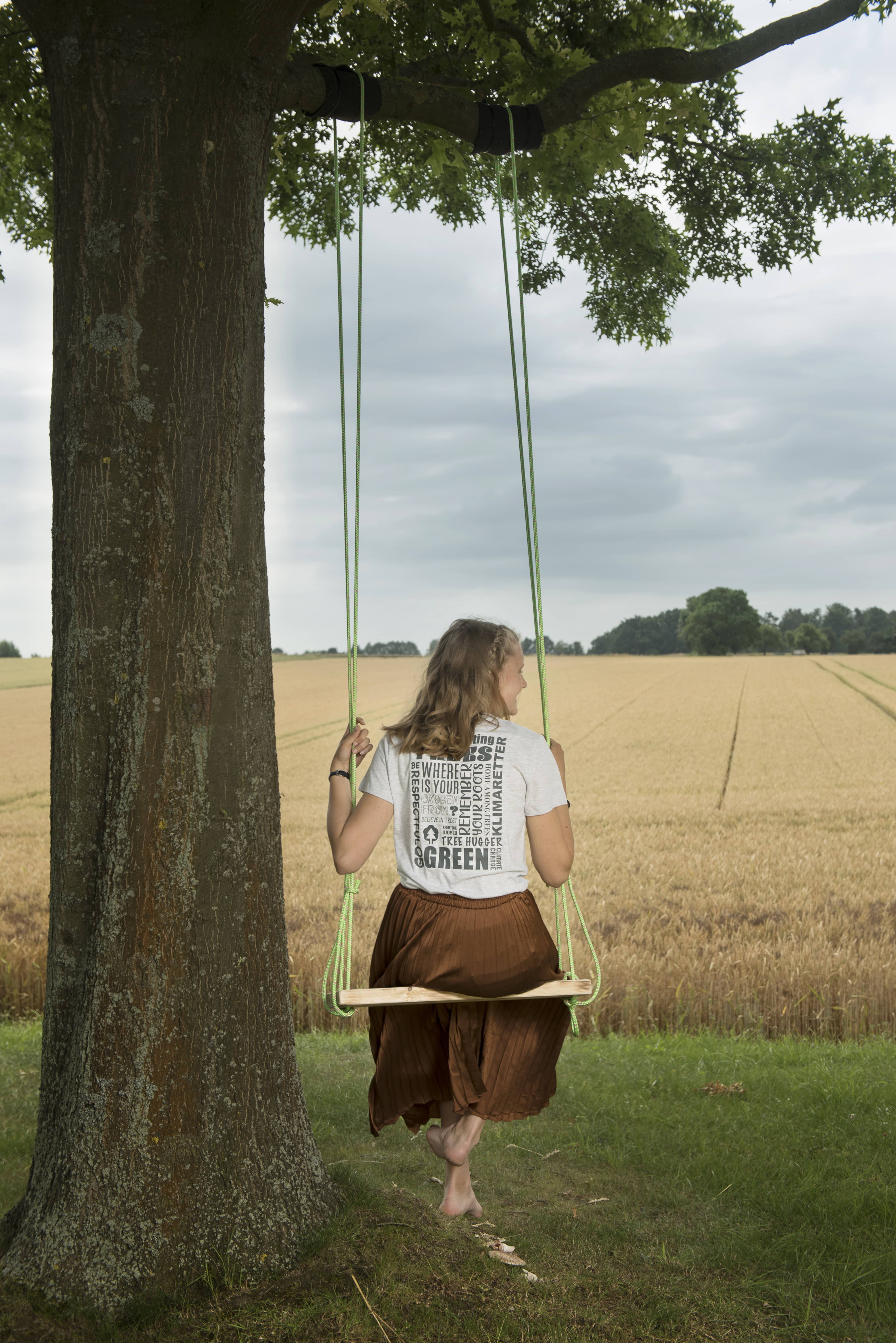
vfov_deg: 46.4
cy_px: 672
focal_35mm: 42
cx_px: 448
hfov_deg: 31.9
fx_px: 1566
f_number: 5.6
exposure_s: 1/125
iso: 100
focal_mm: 42
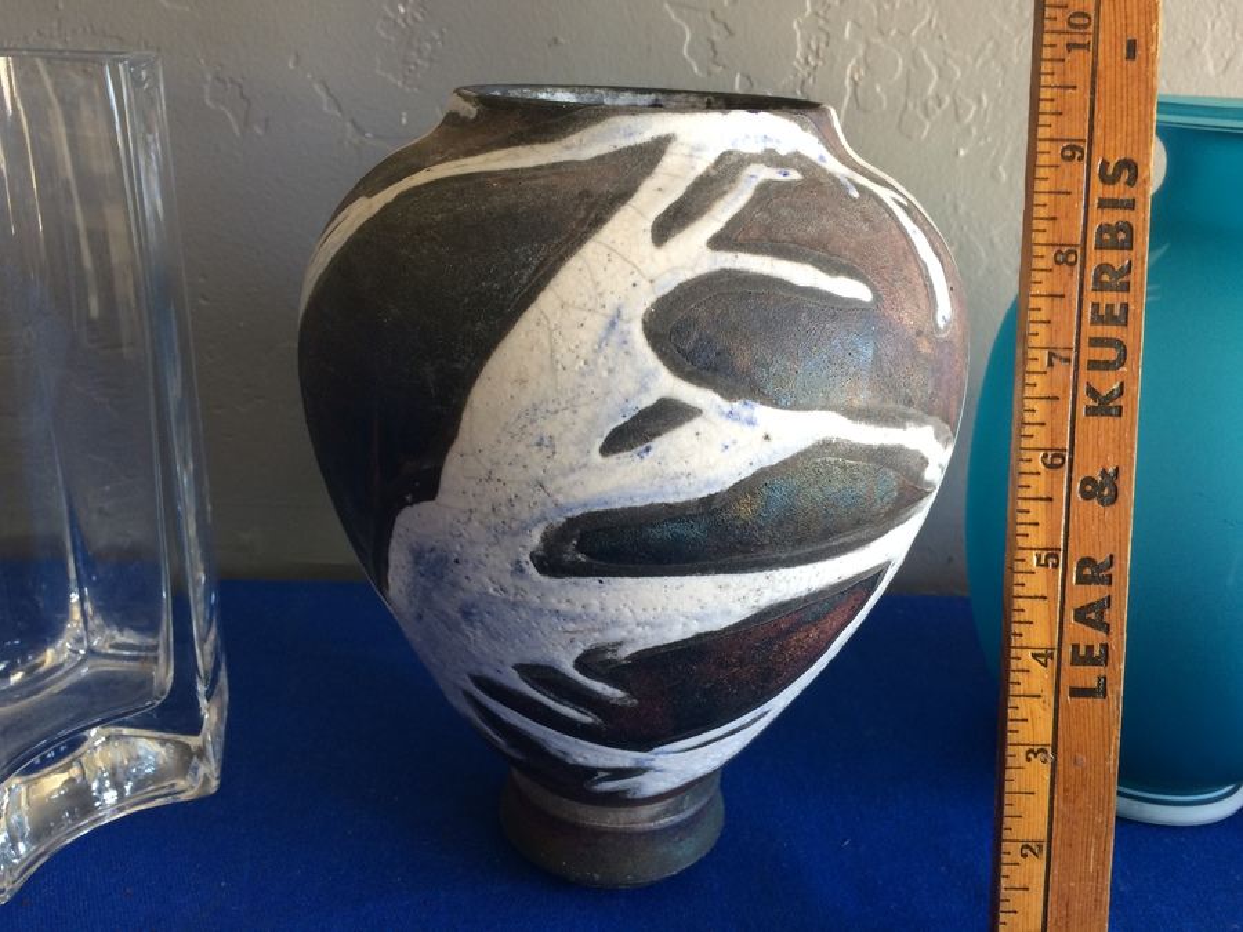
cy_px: 466
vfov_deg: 48.2
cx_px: 622
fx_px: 1041
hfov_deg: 61.7
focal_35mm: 29
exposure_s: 1/30
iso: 50
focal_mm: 4.15
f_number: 2.2
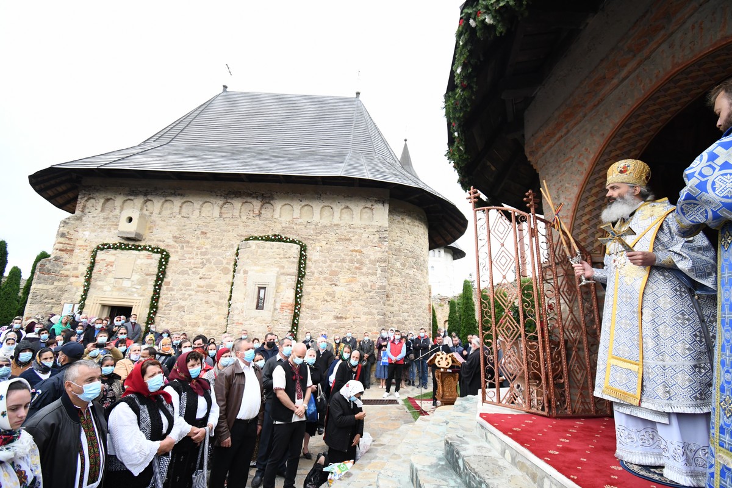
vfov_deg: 77.3
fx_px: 305
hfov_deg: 100.4
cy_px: 244
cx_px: 366
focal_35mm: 15
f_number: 4.5
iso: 2000
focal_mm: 10
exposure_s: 1/640
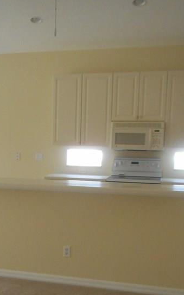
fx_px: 401
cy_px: 202
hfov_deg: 25.5
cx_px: 46
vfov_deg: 39.7
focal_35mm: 50
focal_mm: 4.5
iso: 320
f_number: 3.7
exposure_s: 1/30
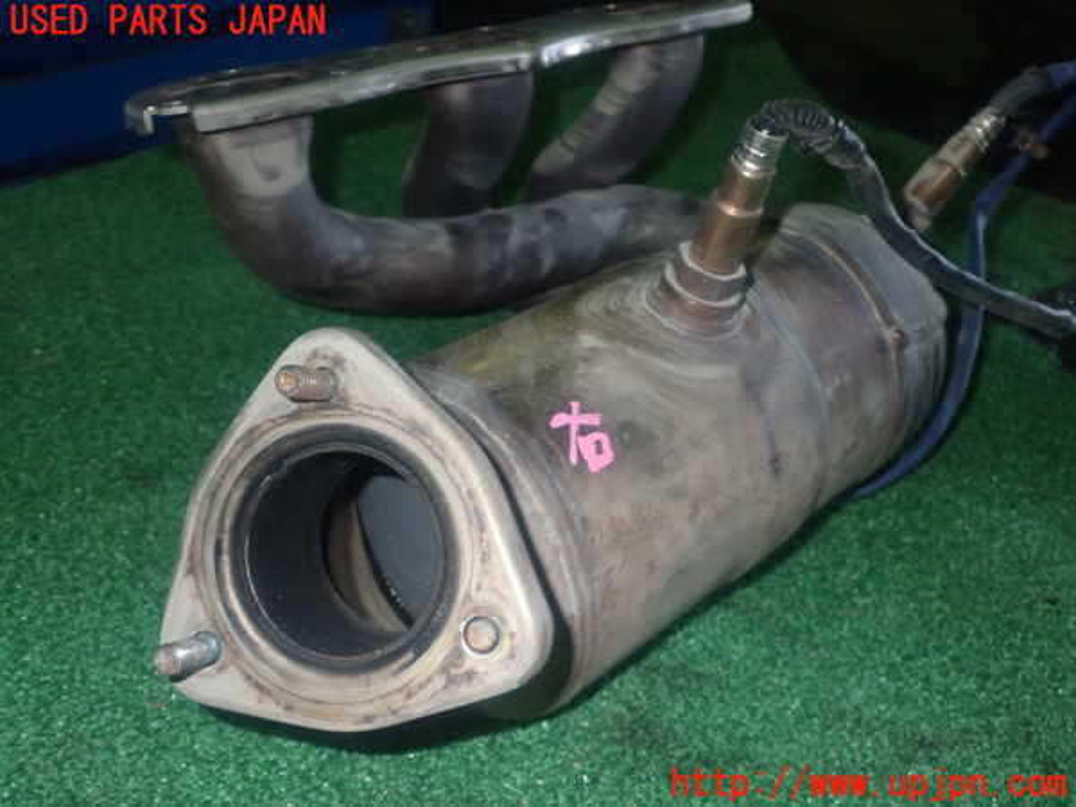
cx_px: 538
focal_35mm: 38
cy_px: 404
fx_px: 1181
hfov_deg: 49.0
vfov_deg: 37.7
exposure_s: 1/40
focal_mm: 6.83
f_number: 8
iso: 800
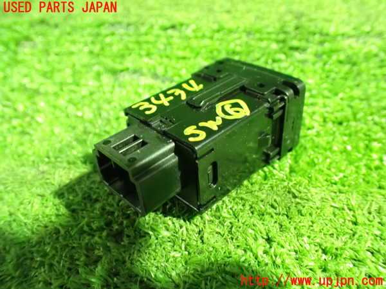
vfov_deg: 46.8
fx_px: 335
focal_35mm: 30
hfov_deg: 60.0
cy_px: 144
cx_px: 193
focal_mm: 5.4
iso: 1600
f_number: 2.3
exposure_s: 1/15
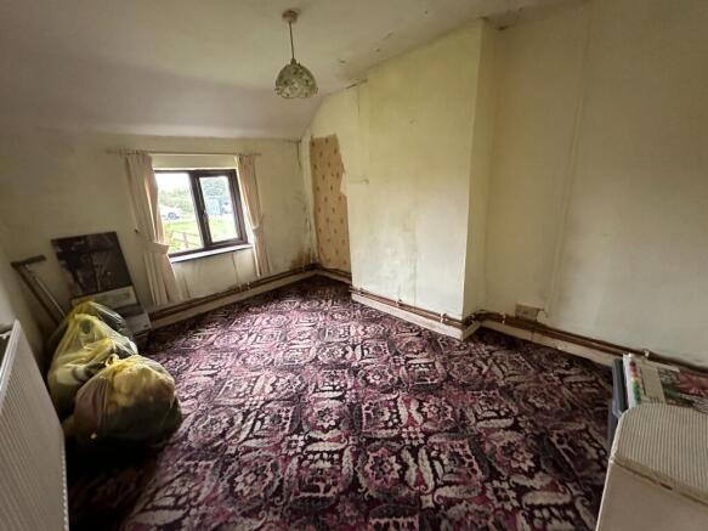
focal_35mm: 14
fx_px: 286
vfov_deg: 85.7
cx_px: 354
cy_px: 266
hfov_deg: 102.1
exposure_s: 1/60
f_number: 2.2
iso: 800
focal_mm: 2.22
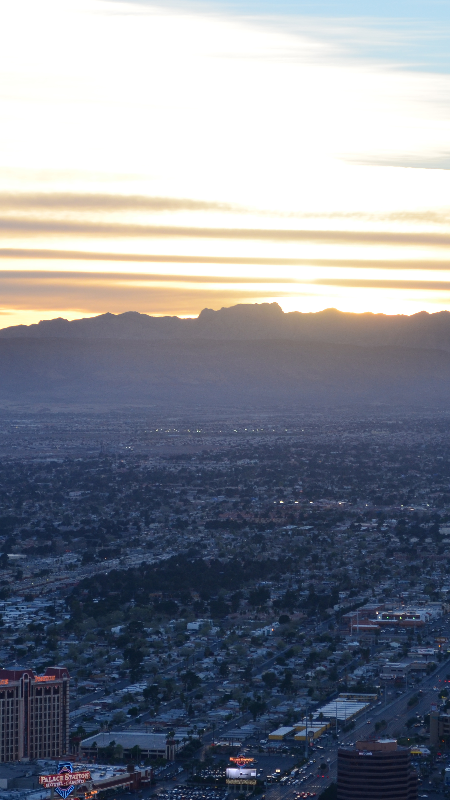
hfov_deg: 9.3
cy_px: 401
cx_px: 289
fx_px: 2775
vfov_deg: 16.4
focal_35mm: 131
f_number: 7.1
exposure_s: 1/200
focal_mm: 55
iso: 200
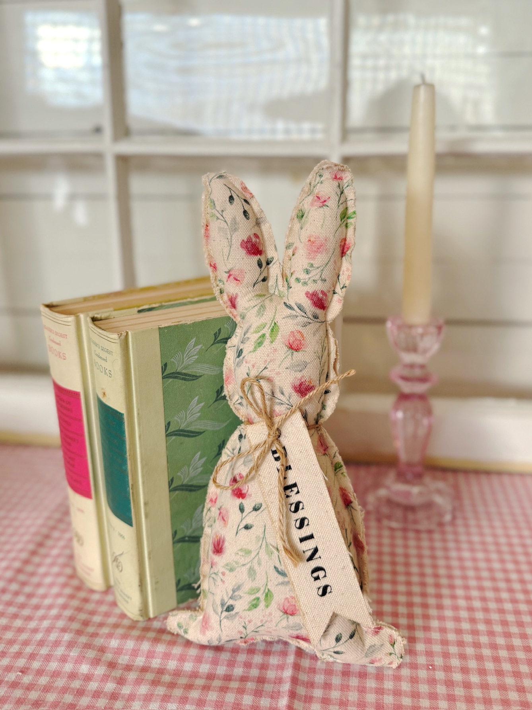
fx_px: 492
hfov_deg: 56.8
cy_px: 355
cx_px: 266
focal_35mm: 24
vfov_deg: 71.6
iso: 100
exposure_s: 1/335
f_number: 1.78
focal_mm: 6.76
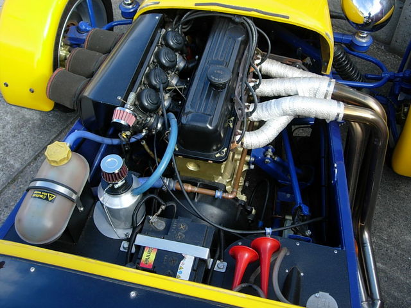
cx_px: 206
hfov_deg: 45.8
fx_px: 487
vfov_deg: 35.1
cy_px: 154
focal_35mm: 41
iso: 64
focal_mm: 8.5
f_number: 2.9
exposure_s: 1/384
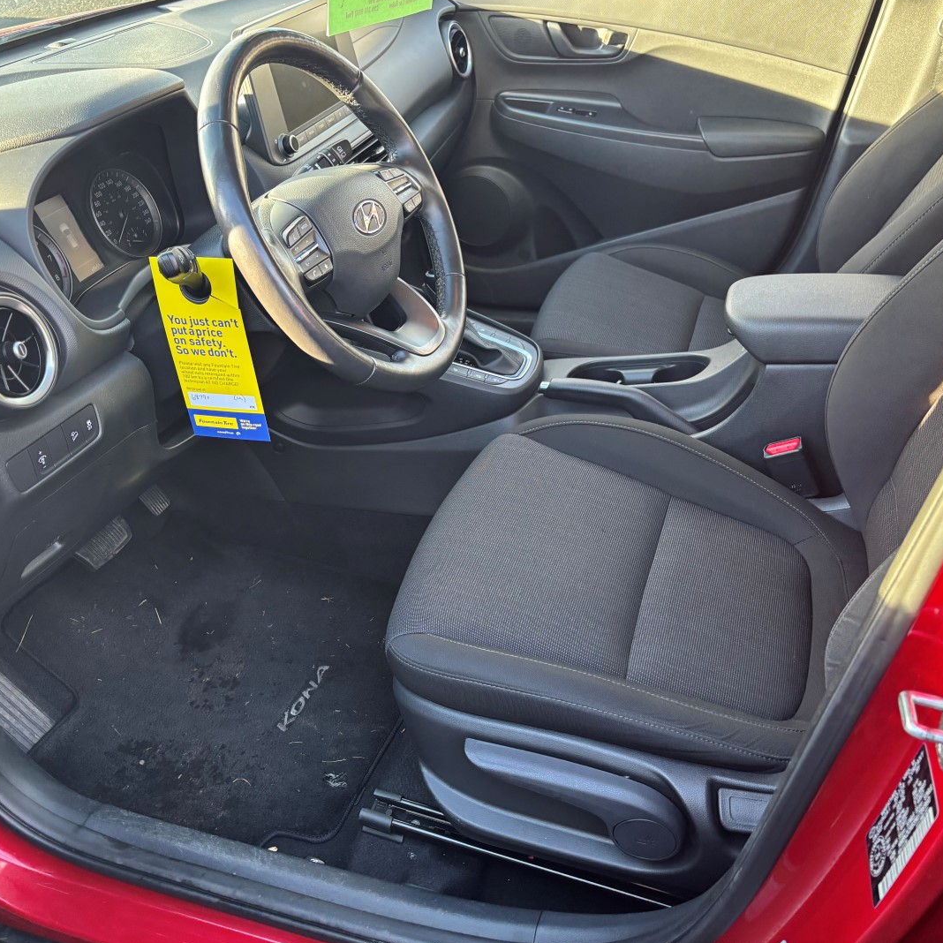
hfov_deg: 52.5
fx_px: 955
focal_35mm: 31
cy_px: 471
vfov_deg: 52.5
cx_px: 448
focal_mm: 5.96
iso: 125
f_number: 1.6
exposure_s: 1/90
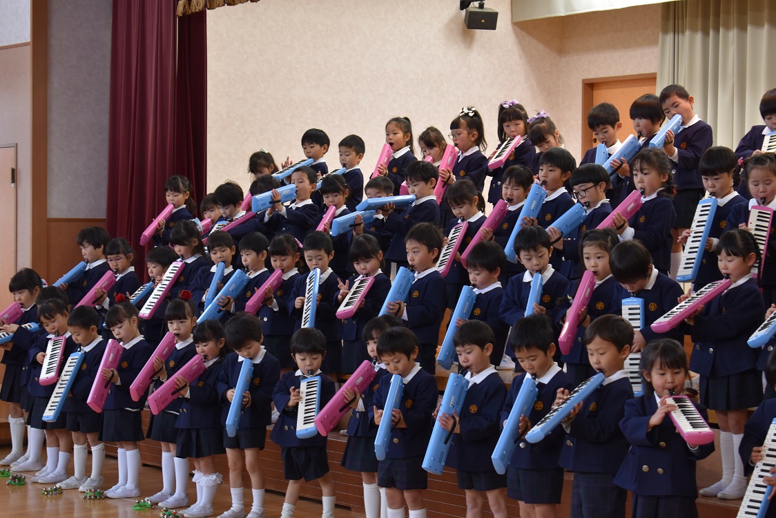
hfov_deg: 24.6
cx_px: 388
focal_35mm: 82
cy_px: 259
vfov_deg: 16.6
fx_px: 1779
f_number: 5.6
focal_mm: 55
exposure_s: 1/60
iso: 500
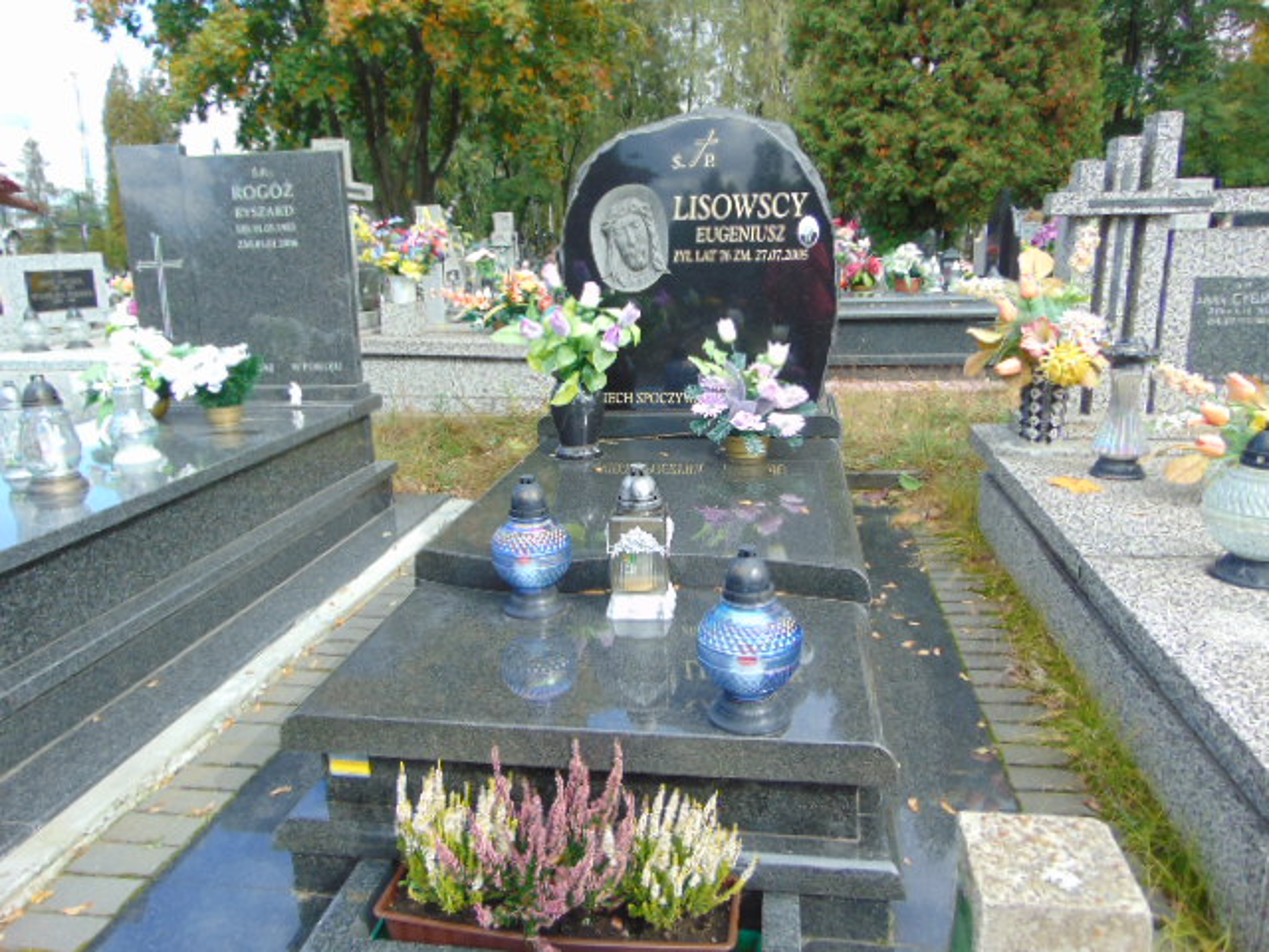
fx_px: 916
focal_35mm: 25
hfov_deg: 69.4
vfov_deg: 54.9
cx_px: 634
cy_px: 476
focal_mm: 4.5
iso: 80
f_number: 3
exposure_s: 1/250
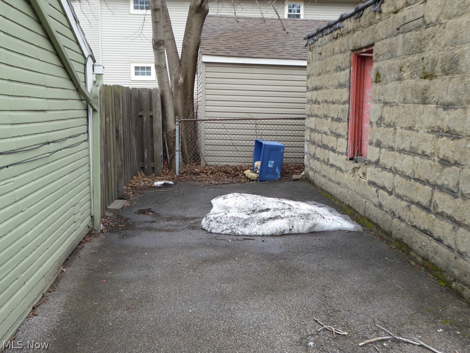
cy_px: 176
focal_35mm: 36
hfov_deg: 51.4
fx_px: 489
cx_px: 235
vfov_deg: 39.7
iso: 100
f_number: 3.7
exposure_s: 1/60
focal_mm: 6.3
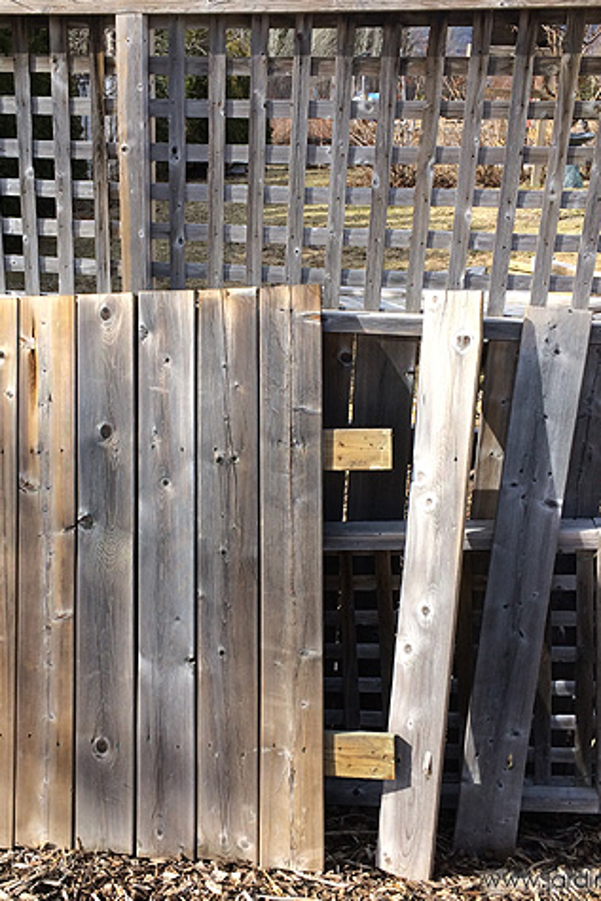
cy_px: 451
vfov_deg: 46.4
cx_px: 218
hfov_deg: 31.7
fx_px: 1051
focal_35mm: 42
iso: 32
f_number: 2.2
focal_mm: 4.12
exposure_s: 1/873
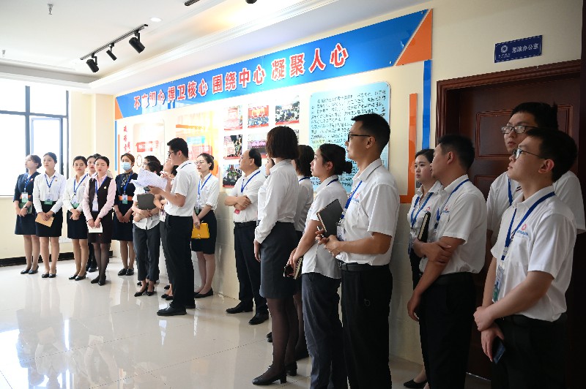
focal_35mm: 30
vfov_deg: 43.5
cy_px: 194
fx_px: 488
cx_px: 293
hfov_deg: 62.0
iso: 1600
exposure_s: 1/160
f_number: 5
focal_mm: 30
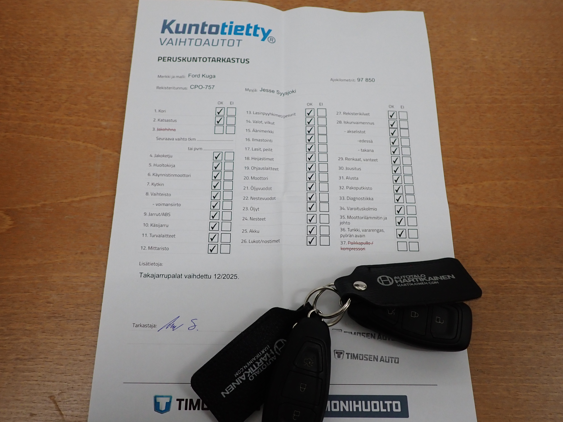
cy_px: 211
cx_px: 282
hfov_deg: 63.4
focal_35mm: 28
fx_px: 455
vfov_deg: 49.7
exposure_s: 1/125
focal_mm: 5.05
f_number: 2.2
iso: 200
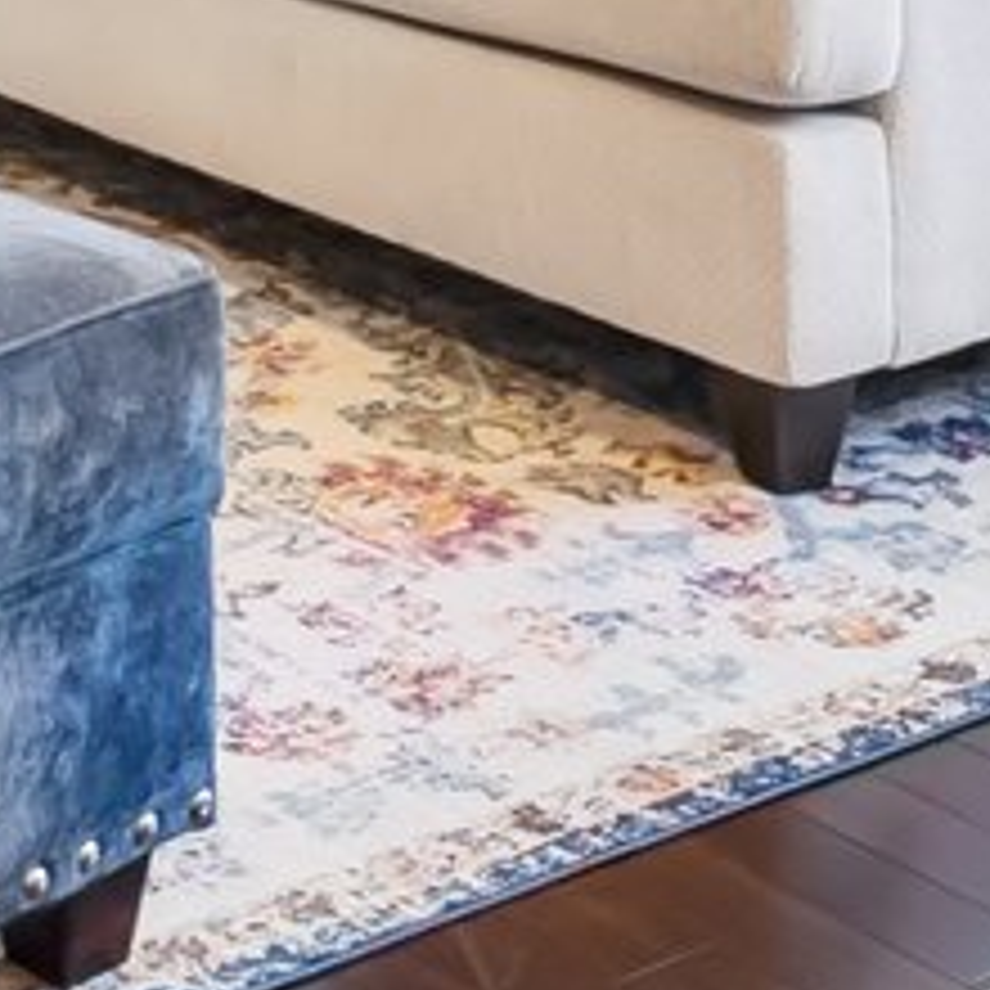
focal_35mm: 111
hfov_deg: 15.2
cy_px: -920
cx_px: -135
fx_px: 3592
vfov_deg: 13.6
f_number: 8
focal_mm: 14
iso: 800
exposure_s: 1/15
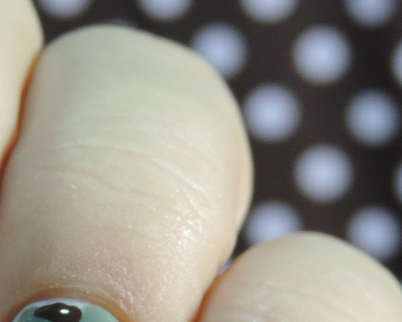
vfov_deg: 8.2
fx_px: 2225
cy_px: 323
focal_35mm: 187
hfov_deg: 10.2
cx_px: -40
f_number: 3.7
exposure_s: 1/15
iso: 400
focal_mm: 10.7
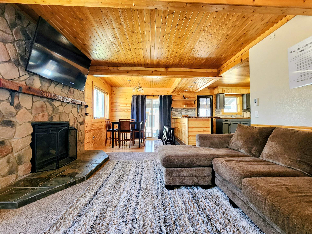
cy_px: 117
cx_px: 156
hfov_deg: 106.2
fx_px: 117
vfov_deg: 89.9
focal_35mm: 13
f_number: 2.2
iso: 320
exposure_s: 1/60
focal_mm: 2.2
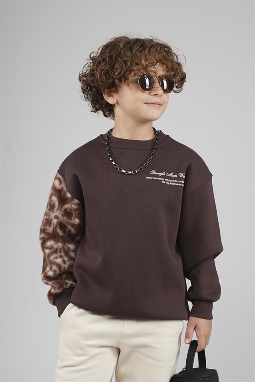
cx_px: 128
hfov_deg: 12.2
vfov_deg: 18.3
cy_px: 191
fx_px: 1190
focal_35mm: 112
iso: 80
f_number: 8
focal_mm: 75
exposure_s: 1/160
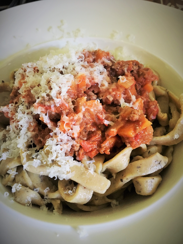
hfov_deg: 48.2
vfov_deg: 61.7
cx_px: 92
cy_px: 122
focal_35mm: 29
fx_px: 204
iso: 200
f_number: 2.2
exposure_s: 1/17
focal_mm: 4.15
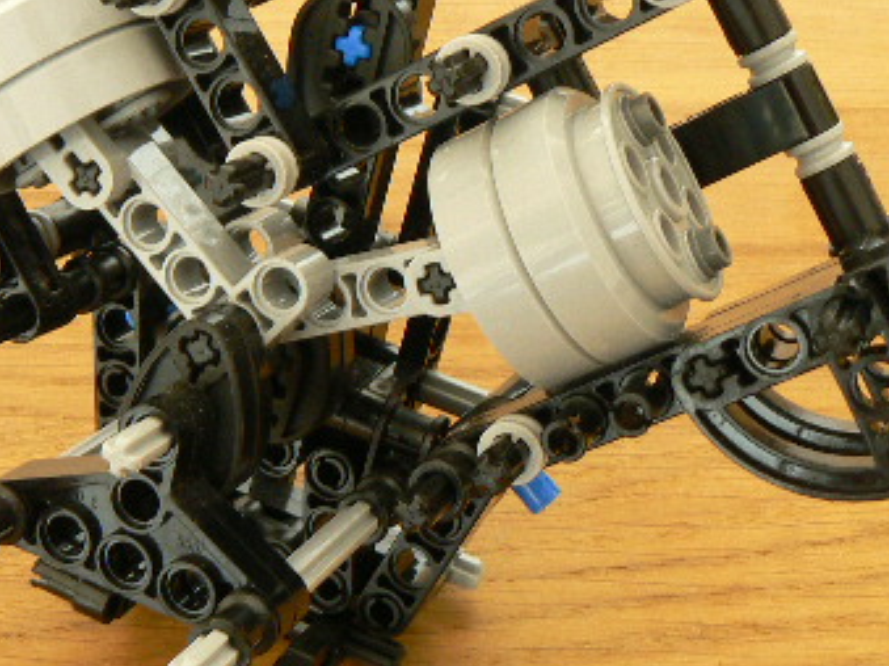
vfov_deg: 21.5
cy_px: 225
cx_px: 267
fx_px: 1746
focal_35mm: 68
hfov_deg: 28.3
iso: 100
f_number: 5
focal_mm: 6
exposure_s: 2
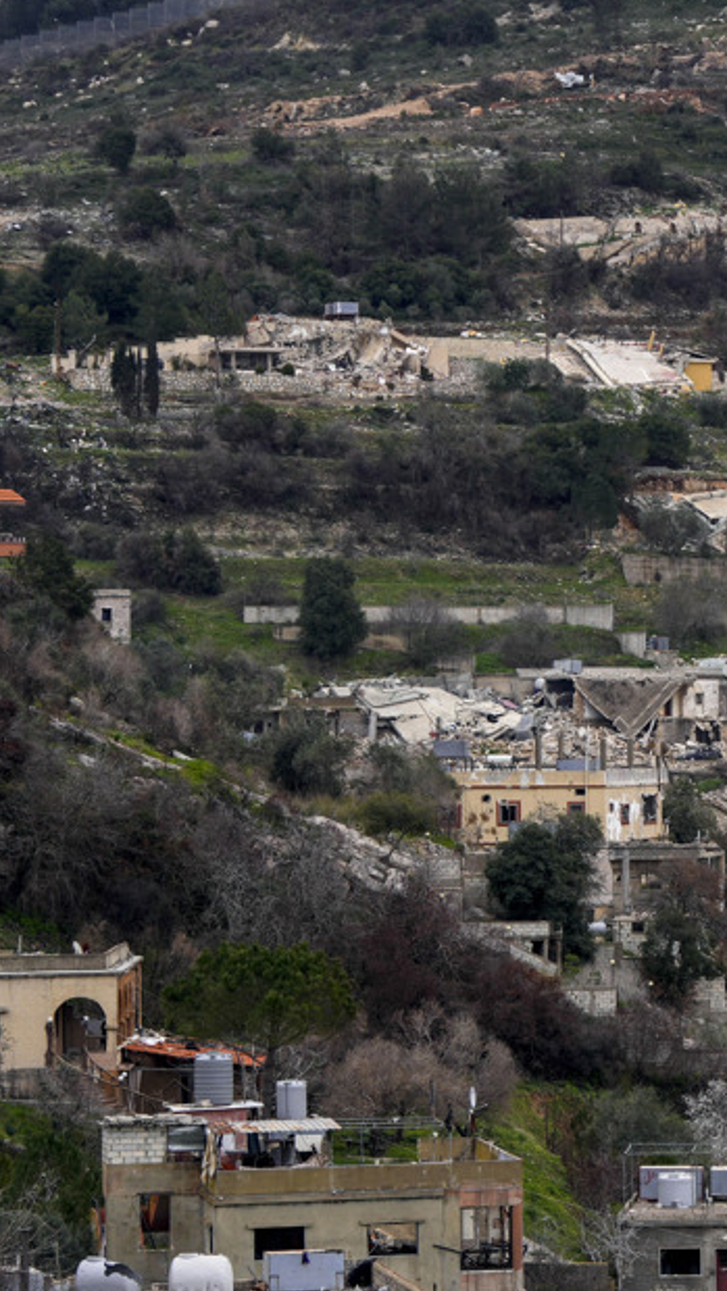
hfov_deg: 7.3
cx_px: 1231
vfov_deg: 13.2
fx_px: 5583
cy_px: 598
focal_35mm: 163
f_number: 4.5
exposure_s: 1/800
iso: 125
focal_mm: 71
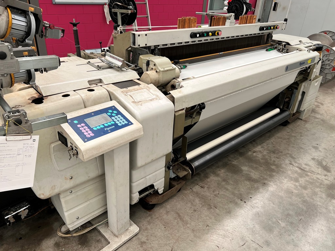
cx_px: 168
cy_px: 126
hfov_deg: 67.3
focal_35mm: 26
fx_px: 252
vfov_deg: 53.1
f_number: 1.5
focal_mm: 5.7
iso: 50
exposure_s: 1/121
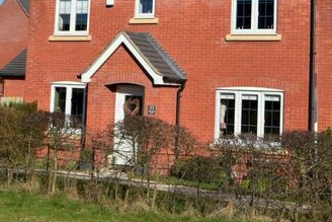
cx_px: 212
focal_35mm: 64
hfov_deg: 31.2
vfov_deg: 21.0
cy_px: 40
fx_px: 590
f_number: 8
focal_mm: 20
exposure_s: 1/250
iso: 100
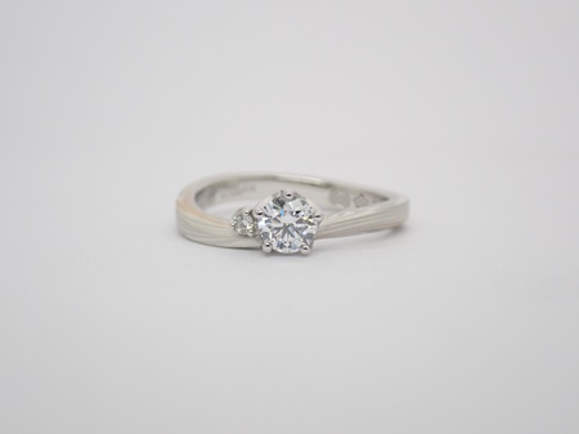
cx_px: 290
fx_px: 1371
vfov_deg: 18.0
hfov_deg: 23.8
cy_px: 217
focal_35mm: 82
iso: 200
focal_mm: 14.62
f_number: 4.3
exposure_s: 1/125
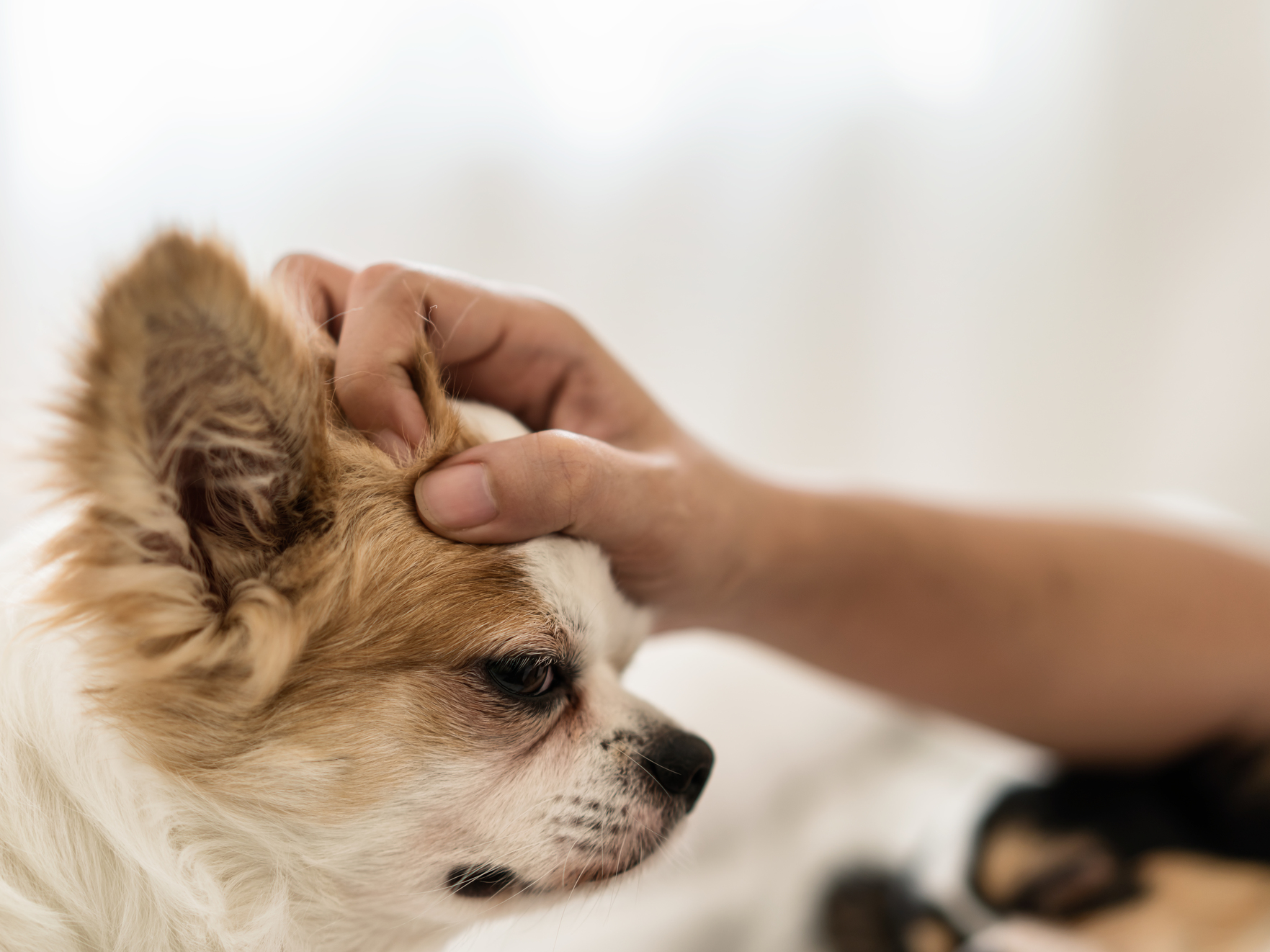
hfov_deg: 32.2
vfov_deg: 24.4
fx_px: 2201
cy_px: 479
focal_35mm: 60
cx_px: 627
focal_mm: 55
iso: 100
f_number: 2
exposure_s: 1/250
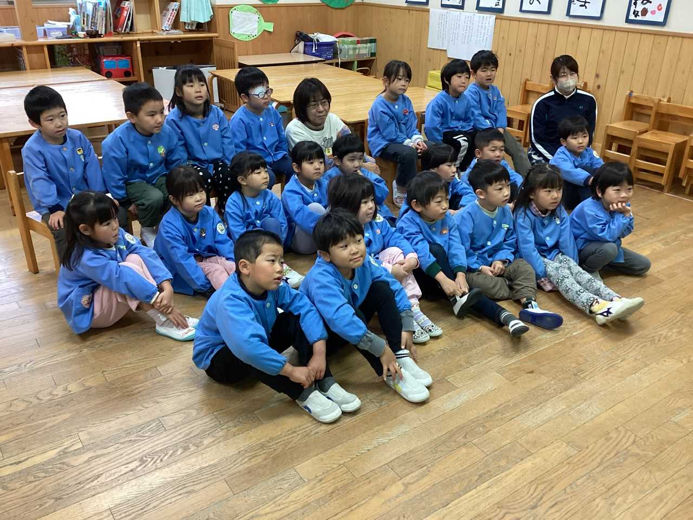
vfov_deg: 45.4
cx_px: 346
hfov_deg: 58.4
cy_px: 260
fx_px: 621
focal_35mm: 31
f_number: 2.4
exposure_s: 1/60
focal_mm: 3.3
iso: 250
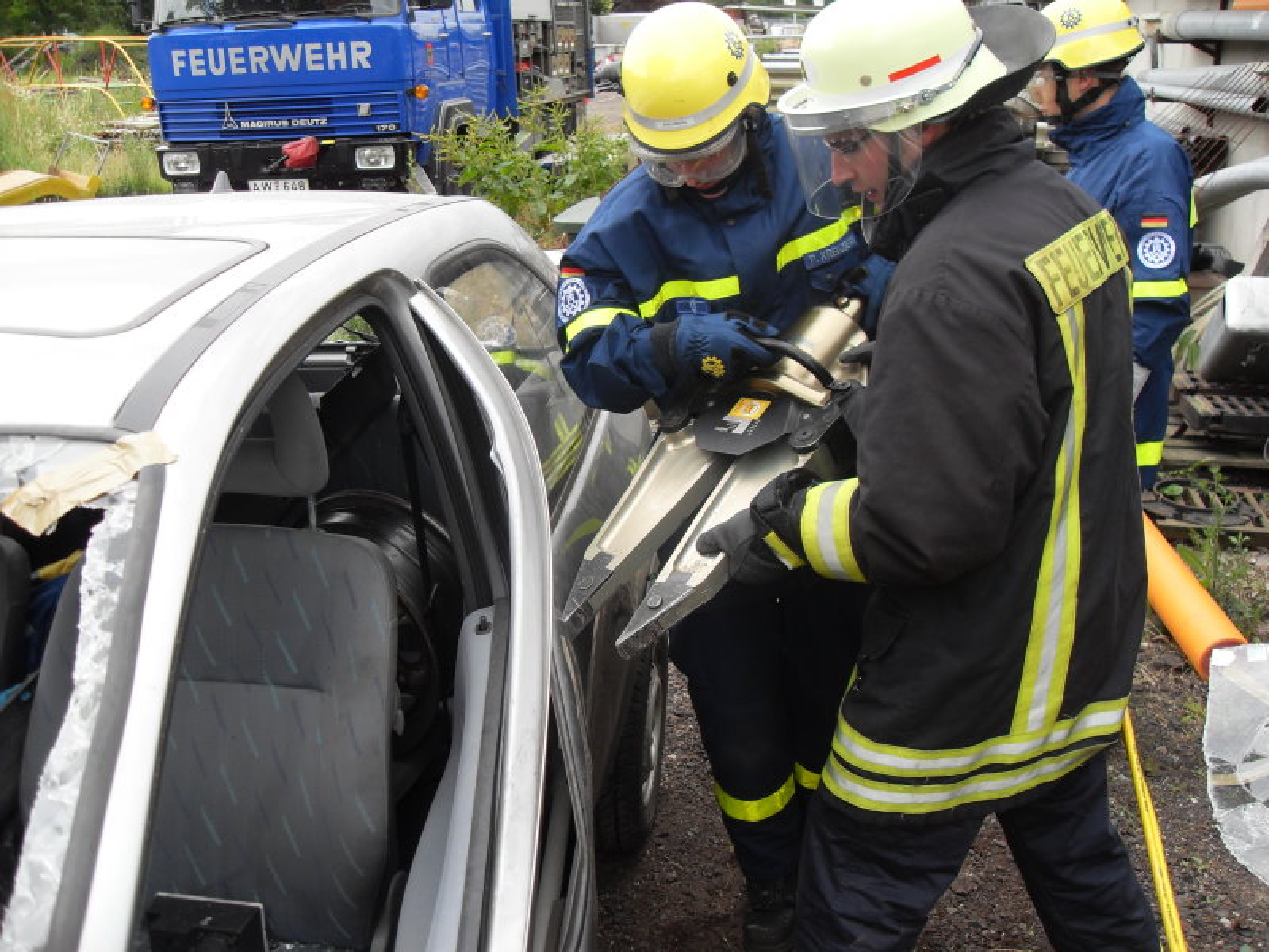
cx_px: 634
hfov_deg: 54.0
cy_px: 476
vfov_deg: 41.8
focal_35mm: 34
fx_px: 1246
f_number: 2.8
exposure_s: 1/180
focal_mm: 6.3
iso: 80
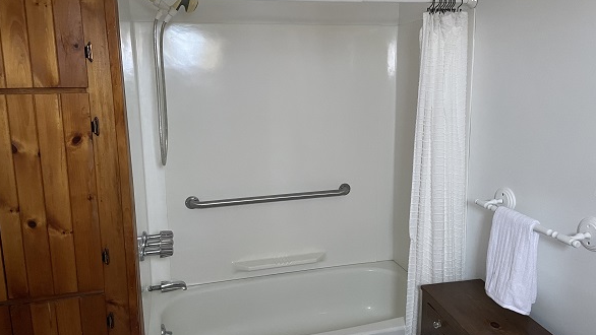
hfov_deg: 66.1
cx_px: 300
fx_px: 458
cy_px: 154
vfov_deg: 40.2
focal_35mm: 29
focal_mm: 4.2
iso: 640
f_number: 1.6
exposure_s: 1/40
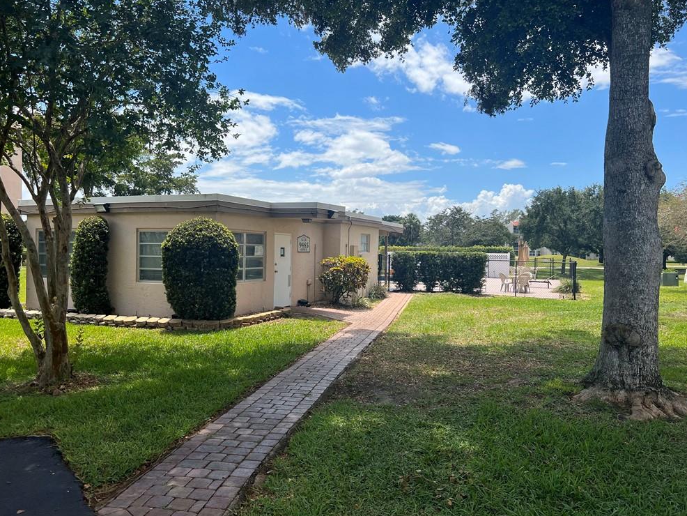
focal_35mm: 27
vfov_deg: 51.4
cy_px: 264
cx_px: 351
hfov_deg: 65.3
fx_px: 536
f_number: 1.5
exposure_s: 1/4630
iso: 50
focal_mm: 5.7
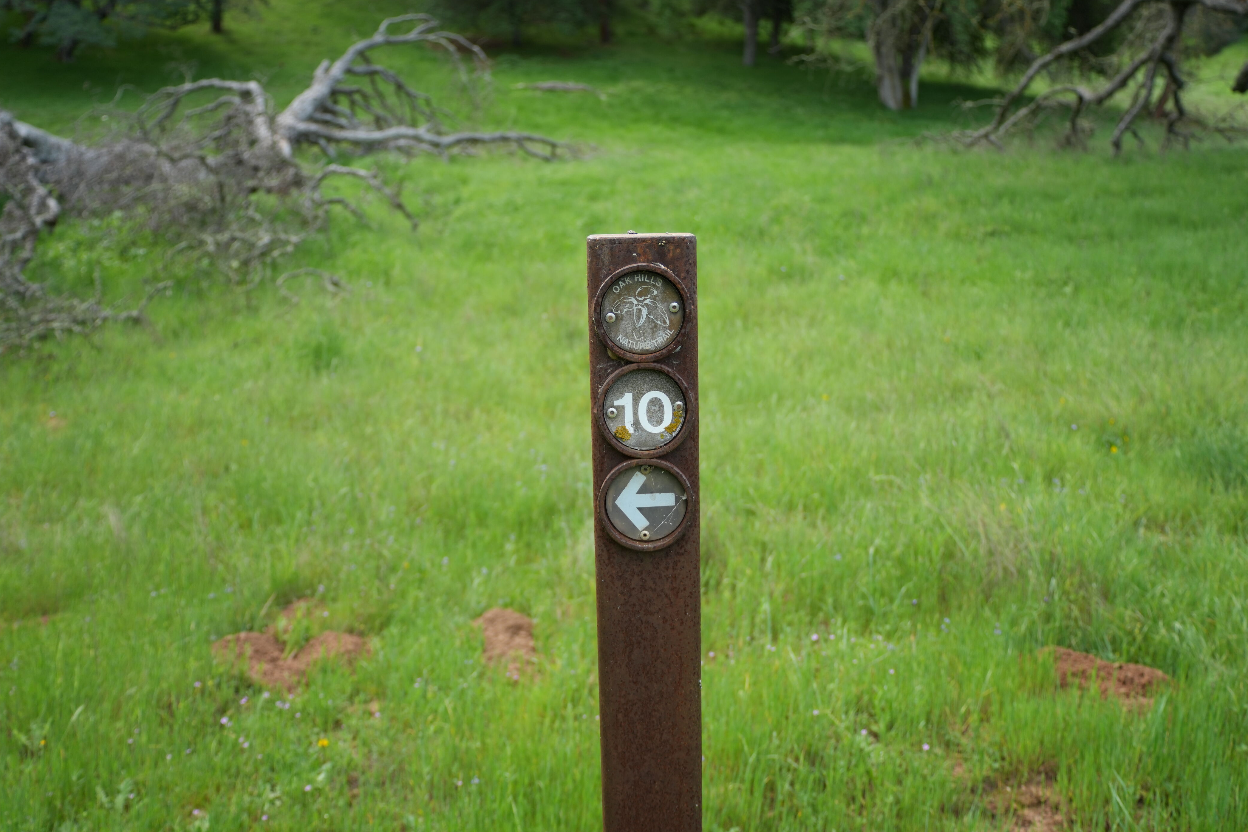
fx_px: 1109
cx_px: 640
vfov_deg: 41.1
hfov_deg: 58.7
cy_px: 409
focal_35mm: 32
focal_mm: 31
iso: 400
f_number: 4
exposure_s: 1/800
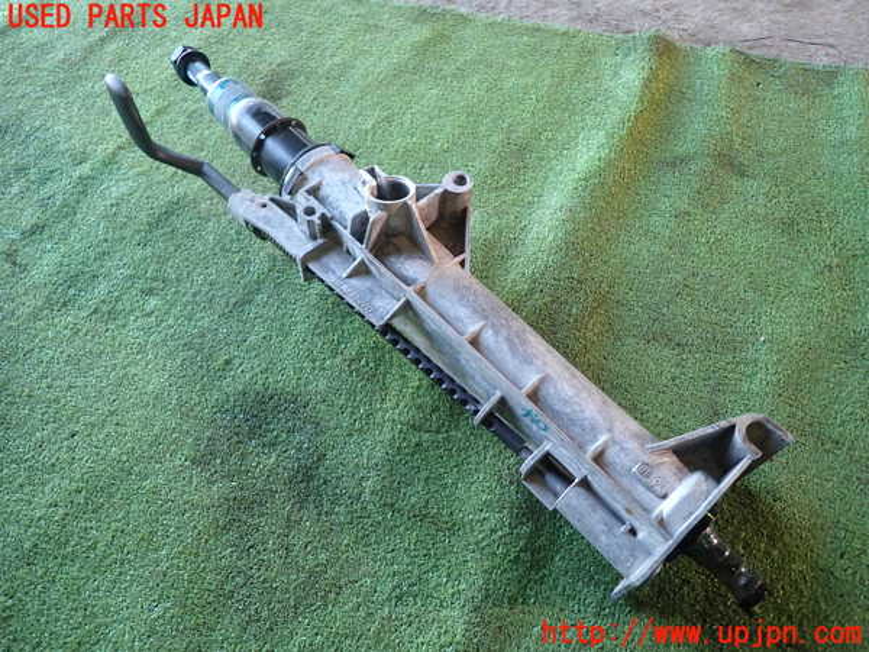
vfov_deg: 54.9
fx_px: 628
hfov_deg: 69.4
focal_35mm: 25
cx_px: 434
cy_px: 326
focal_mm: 4.5
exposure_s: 1/60
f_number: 2
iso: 160
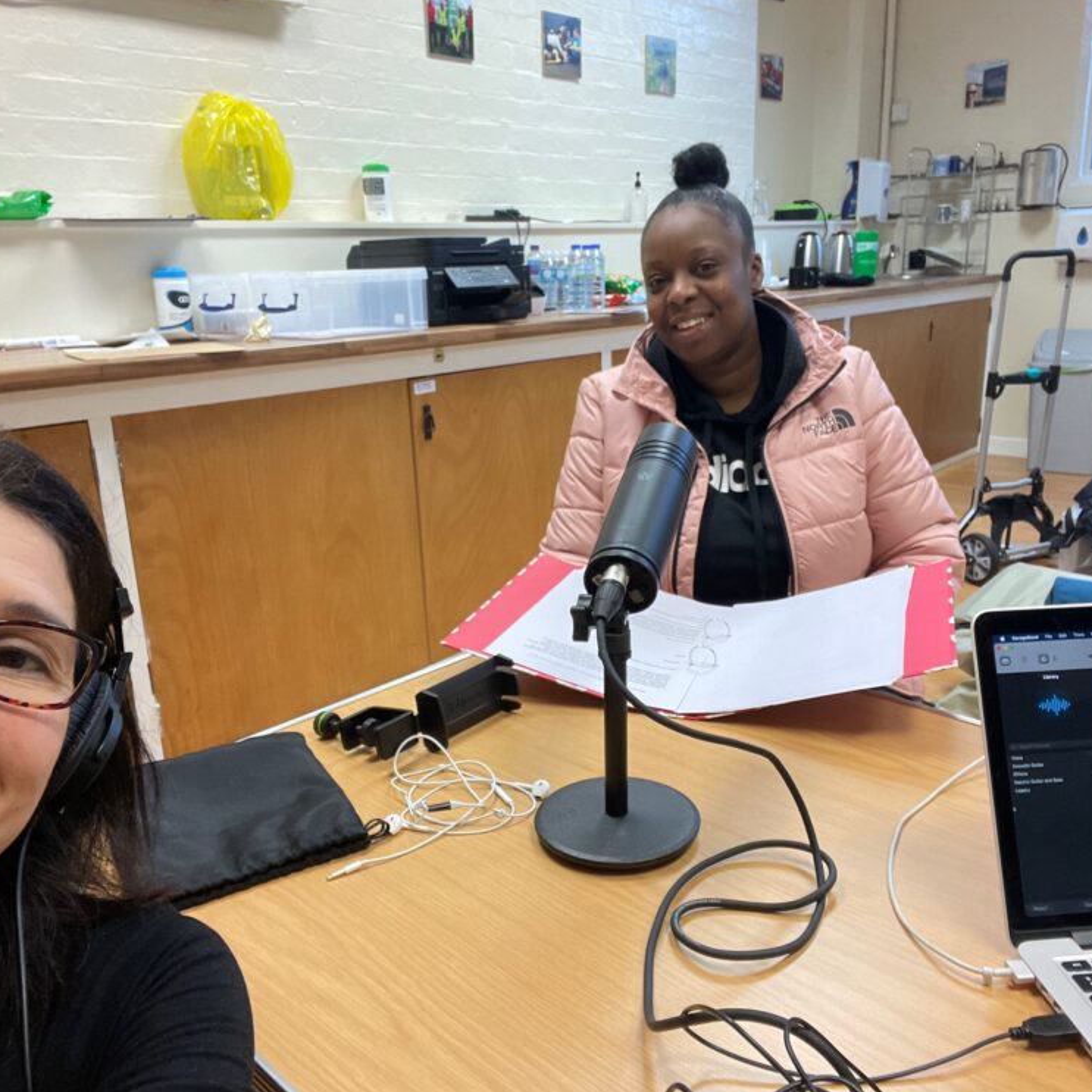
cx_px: 573
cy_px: 553
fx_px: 999
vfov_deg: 57.3
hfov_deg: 57.3
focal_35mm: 28
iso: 100
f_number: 2.2
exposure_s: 1/50
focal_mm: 2.71
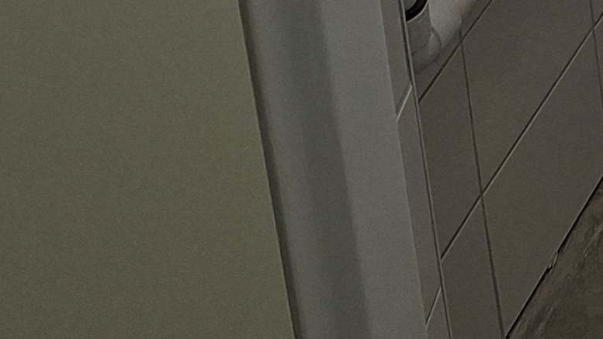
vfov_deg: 7.4
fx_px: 2063
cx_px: 1058
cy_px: -906
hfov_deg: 14.7
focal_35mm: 129
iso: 160
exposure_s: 1/120
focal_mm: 5.54
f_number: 1.8
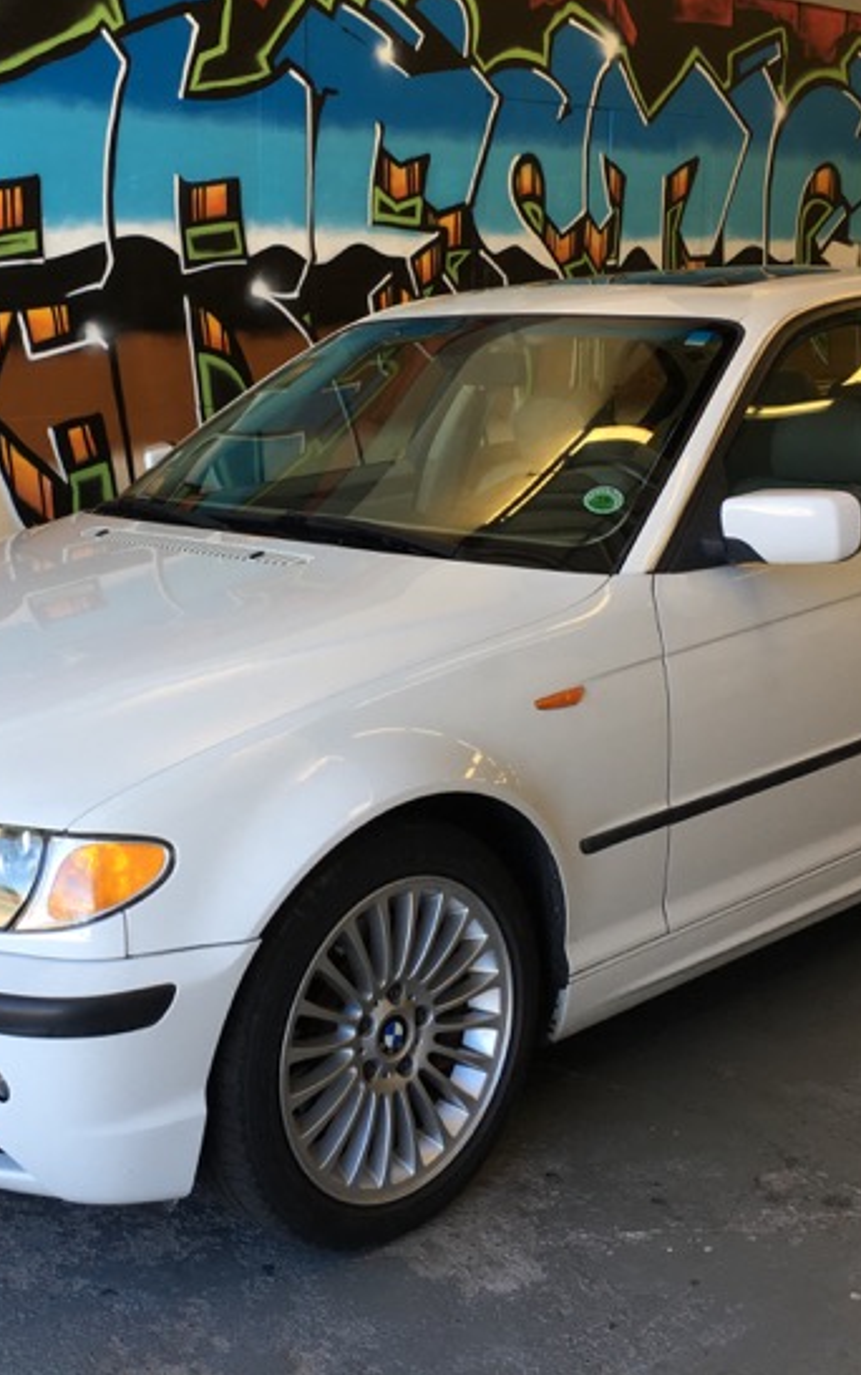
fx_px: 1687
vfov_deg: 44.3
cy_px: 627
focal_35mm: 45
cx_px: 284
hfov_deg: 28.4
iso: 40
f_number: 2.2
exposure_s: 1/120
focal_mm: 4.15
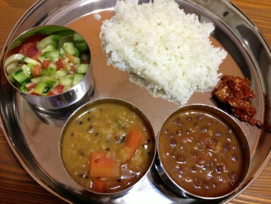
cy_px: 102
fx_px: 258
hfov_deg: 55.3
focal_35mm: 33
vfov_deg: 43.0
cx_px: 136
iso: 320
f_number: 2.4
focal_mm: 4.13
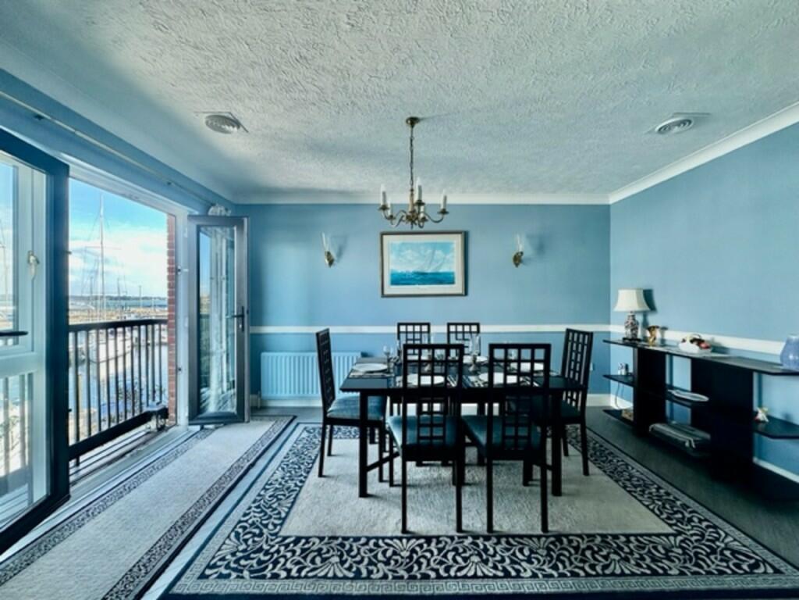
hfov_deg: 102.1
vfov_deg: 85.7
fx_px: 323
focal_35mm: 14
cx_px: 400
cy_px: 300
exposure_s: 1/246
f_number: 2.2
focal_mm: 2.22
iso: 40
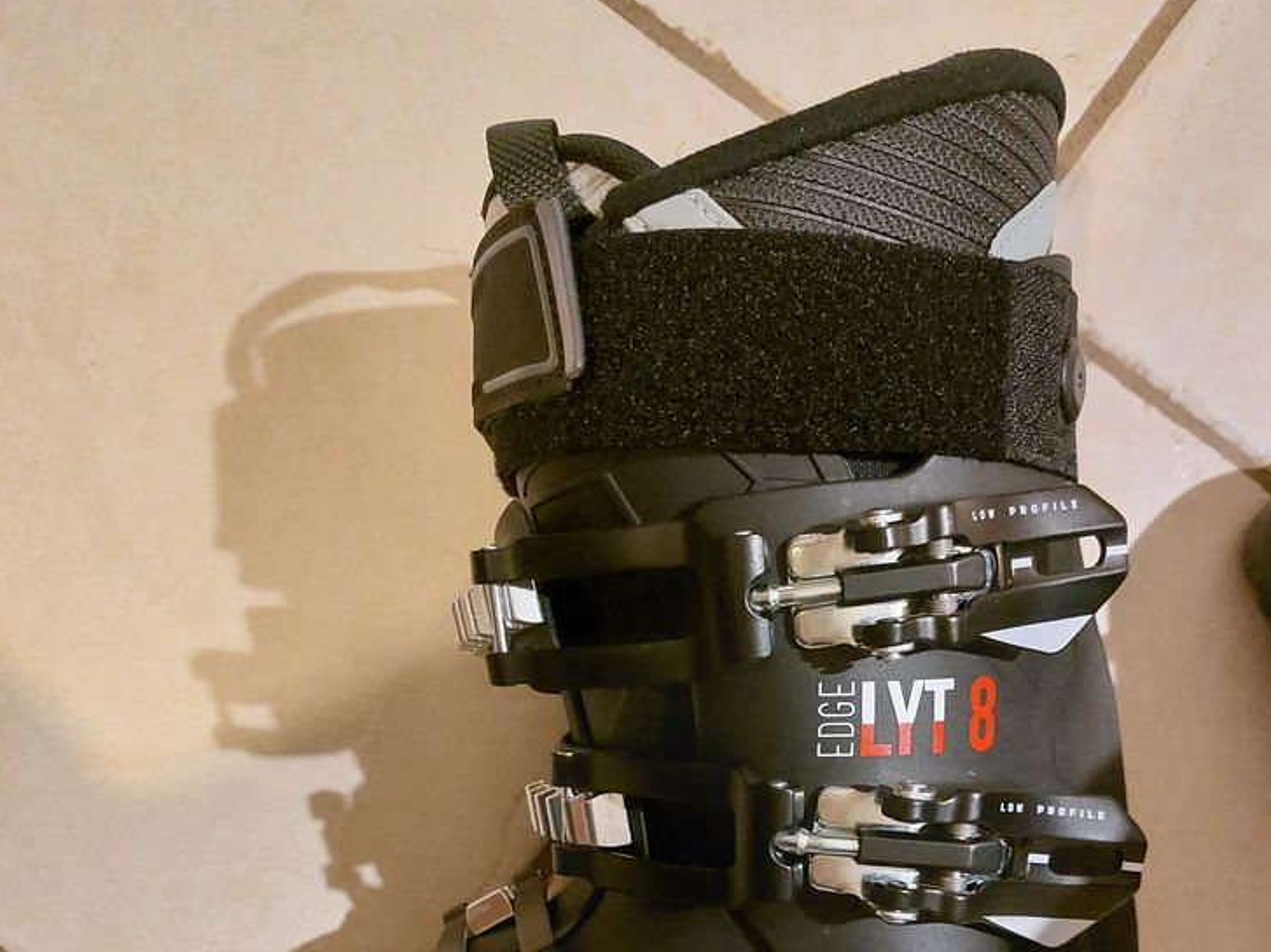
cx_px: 635
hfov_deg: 55.4
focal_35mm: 33
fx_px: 1211
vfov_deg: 40.3
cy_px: 819
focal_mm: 5.23
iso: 800
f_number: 1.8
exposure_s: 1/25
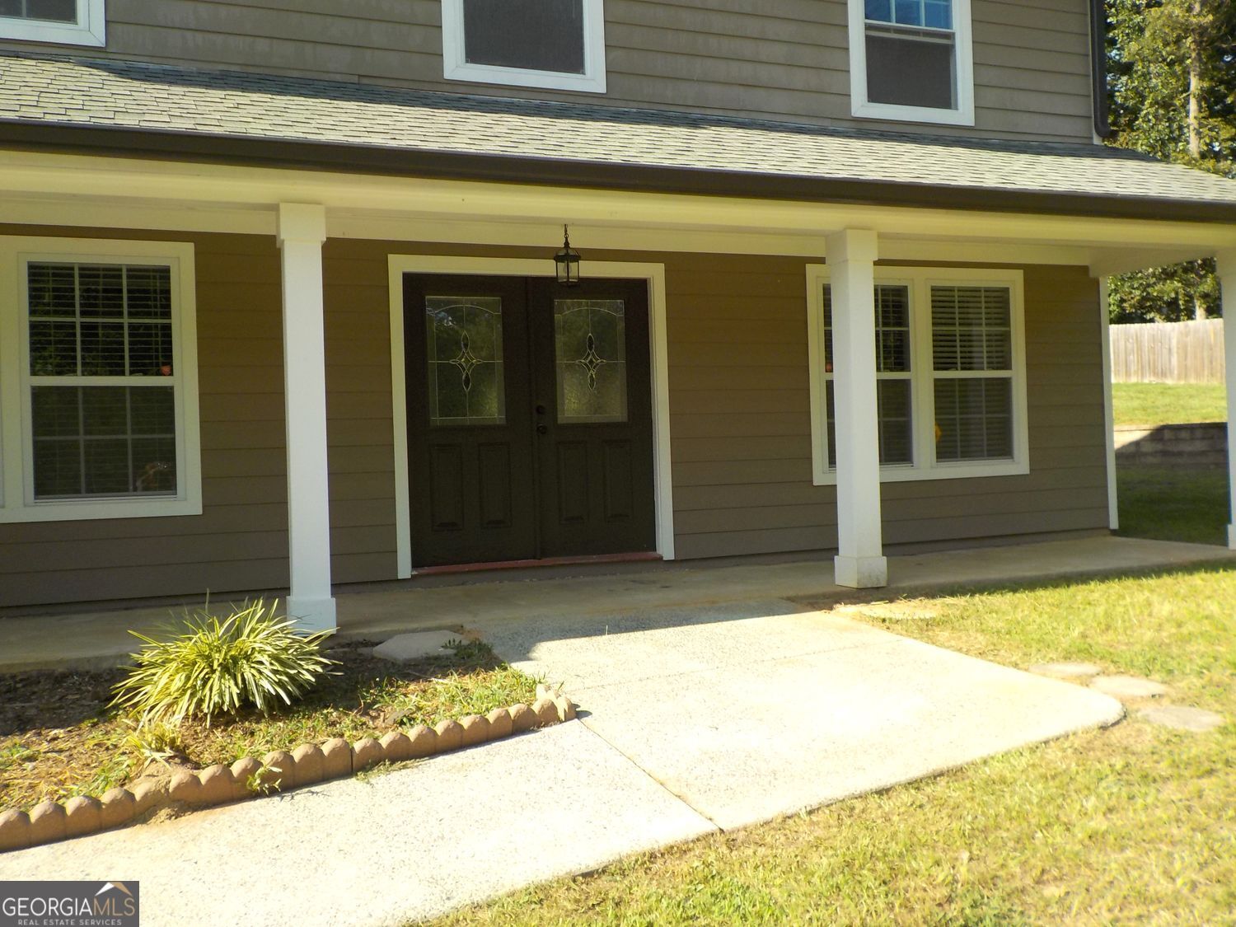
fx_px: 1071
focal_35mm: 30
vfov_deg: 46.8
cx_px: 618
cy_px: 464
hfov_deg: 60.0
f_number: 3.3
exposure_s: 1/500
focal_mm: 4.1
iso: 125
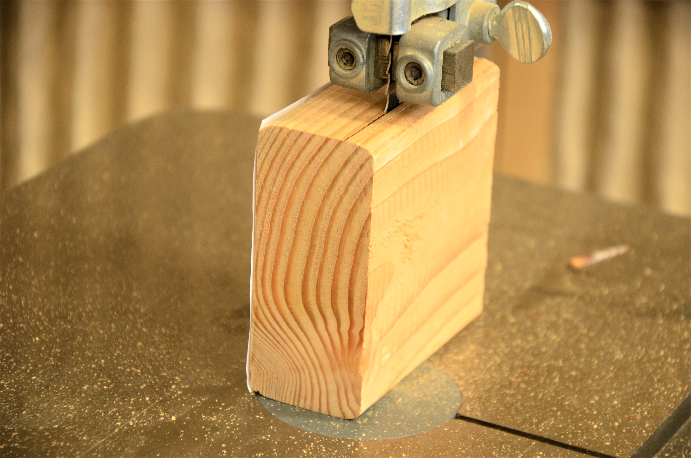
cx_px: 346
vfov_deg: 8.7
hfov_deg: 13.1
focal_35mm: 158
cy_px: 229
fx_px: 3017
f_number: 5.6
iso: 1000
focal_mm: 105
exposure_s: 1/15
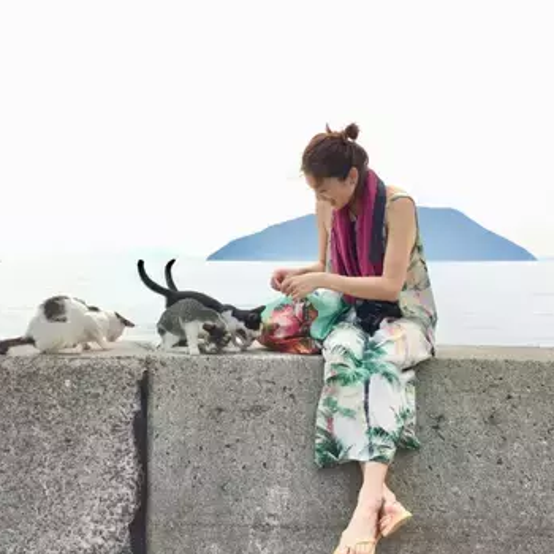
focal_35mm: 44
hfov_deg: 37.9
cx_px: 185
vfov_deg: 38.3
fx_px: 797
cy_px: 242
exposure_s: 1/754
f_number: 2.2
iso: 25
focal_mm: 4.15
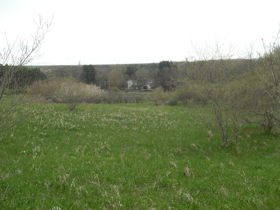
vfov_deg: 41.8
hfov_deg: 54.0
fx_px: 275
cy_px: 105
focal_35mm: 34
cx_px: 140
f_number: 8.1
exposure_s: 1/152
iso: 80
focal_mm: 6
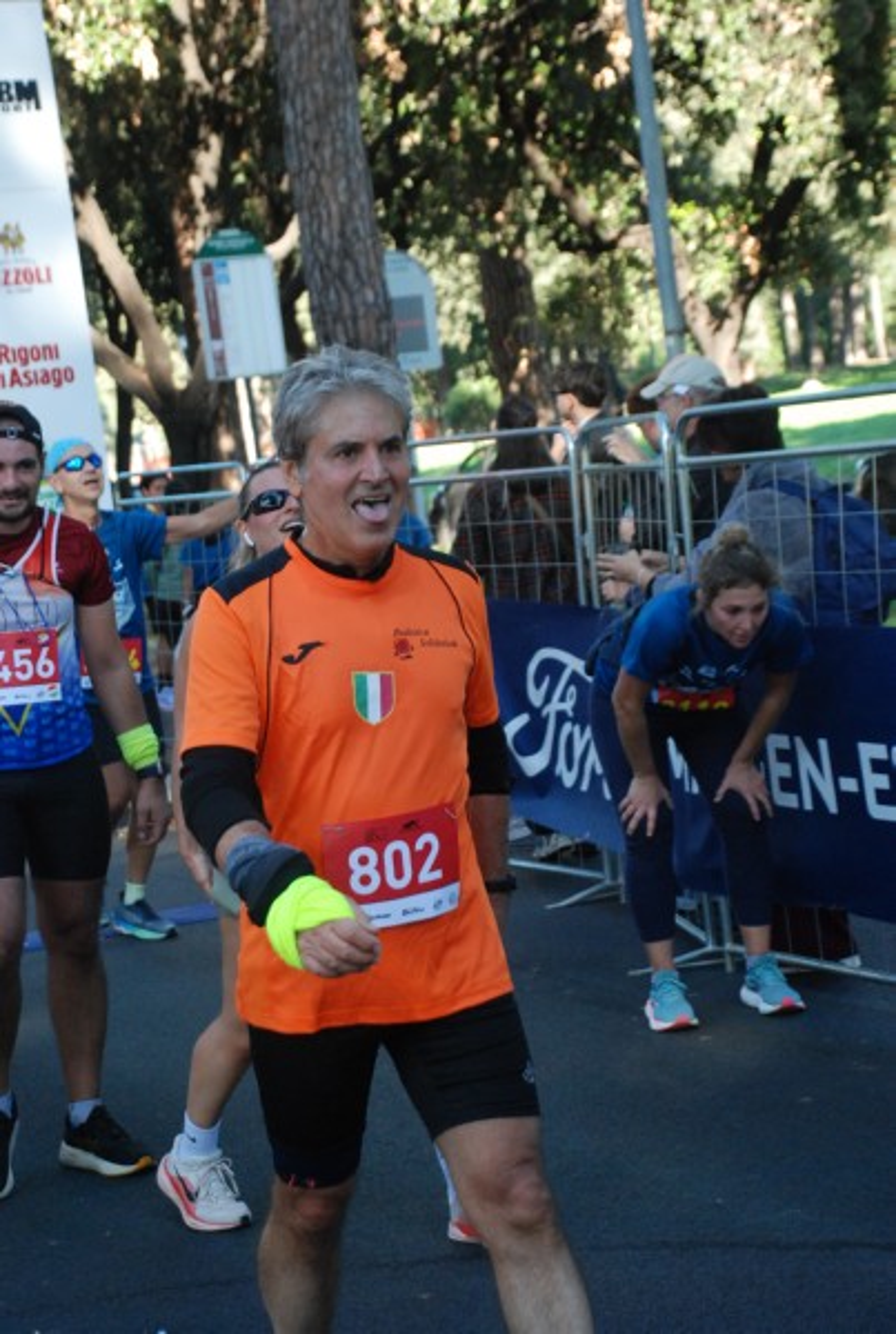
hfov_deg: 15.8
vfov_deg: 23.3
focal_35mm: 87
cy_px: 667
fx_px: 3231
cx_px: 448
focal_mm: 58
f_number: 5.3
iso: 1000
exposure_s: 1/320
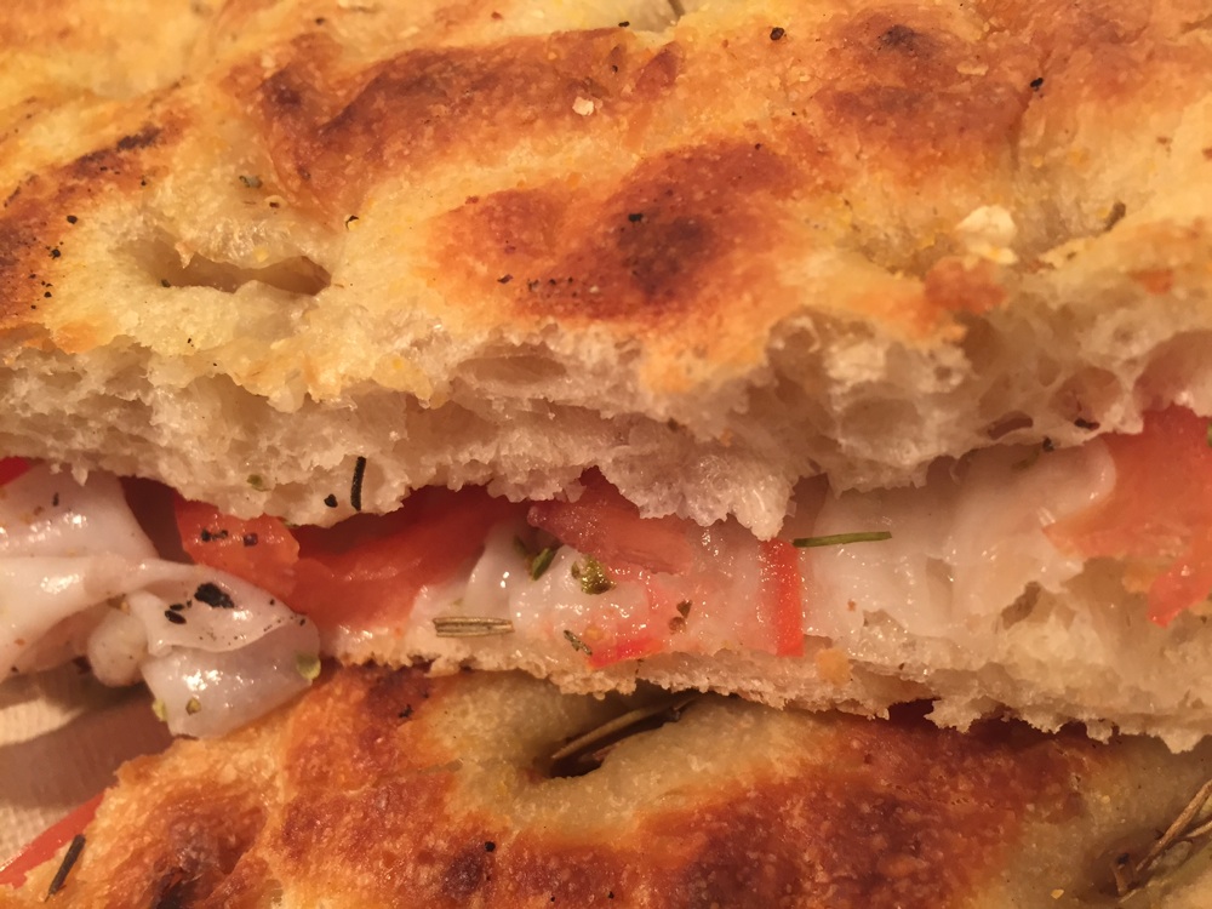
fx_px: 1015
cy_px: 454
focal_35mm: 29
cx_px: 606
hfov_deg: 61.7
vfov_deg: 48.2
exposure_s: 1/33
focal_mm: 4.15
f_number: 2.2
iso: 100
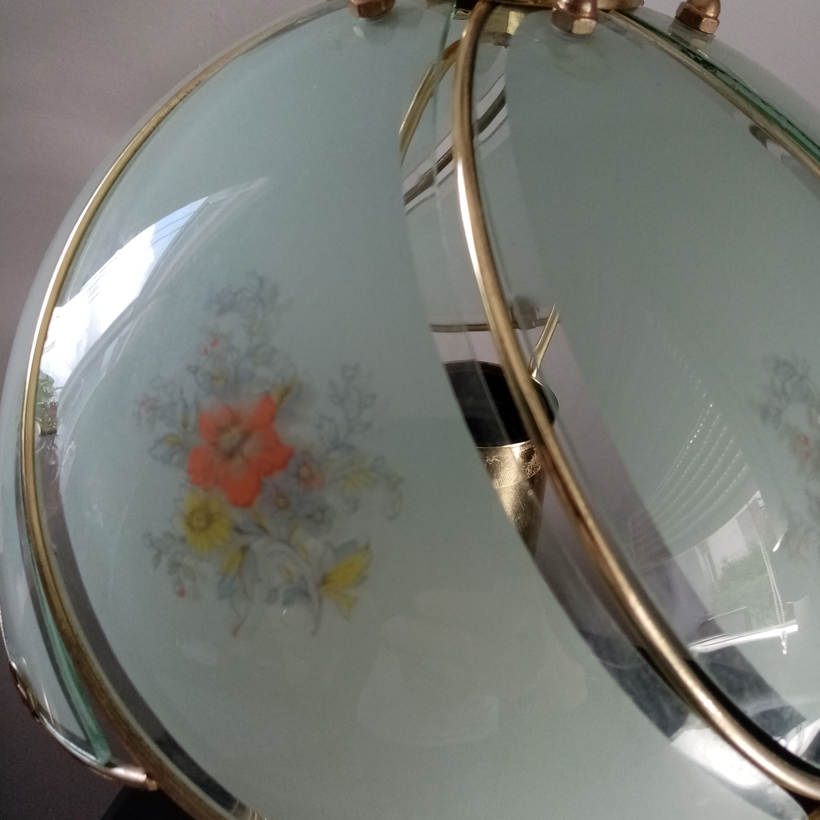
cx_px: 413
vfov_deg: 52.4
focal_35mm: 31
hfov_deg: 52.5
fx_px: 831
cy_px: 355
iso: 132
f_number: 1.8
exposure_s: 1/33.3
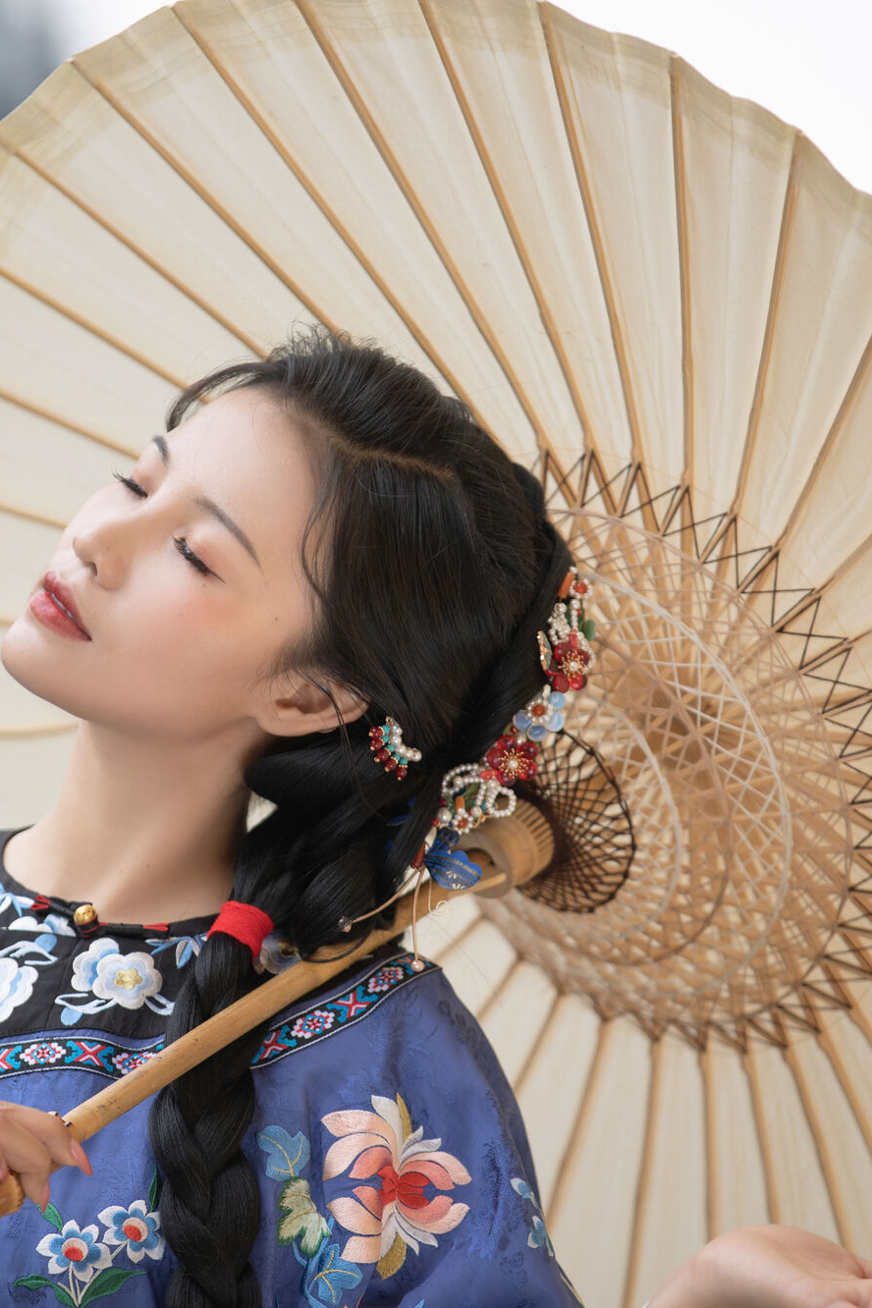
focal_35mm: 269
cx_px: 367
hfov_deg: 5.1
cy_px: 708
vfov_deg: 7.7
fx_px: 9773
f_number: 2.8
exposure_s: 1/400
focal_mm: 200
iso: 160
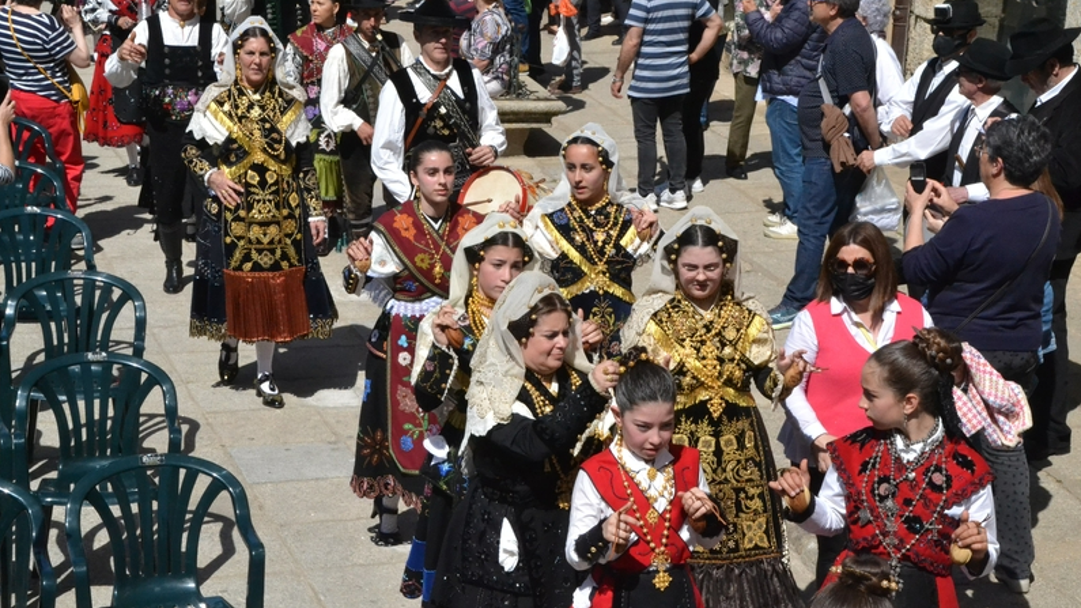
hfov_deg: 26.9
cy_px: 267
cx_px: 541
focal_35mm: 79
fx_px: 2264
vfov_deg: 15.3
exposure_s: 1/1600
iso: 3200
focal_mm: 50
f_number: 20
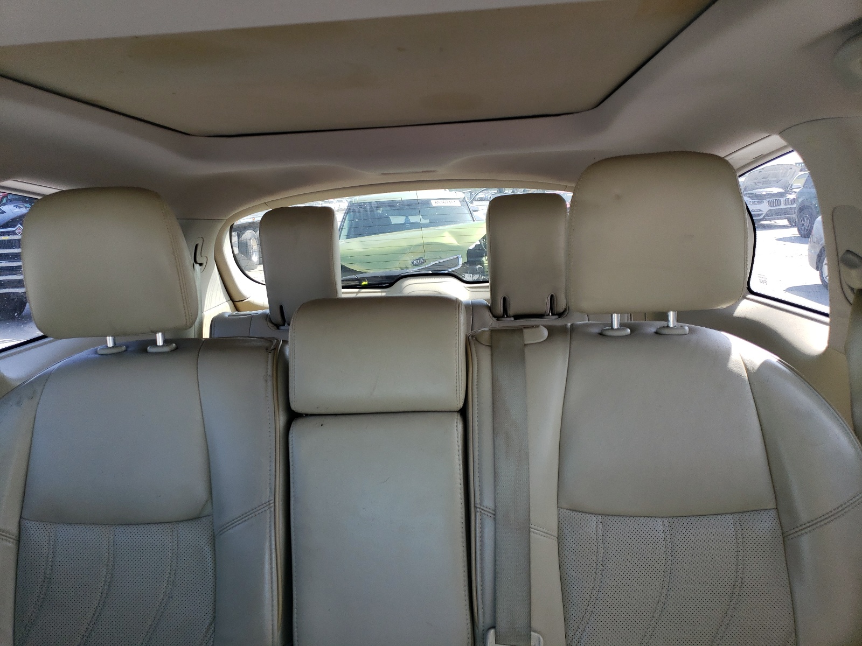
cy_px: 323
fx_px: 647
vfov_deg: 53.1
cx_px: 431
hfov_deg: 67.3
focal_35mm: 26
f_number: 1.5
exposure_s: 1/175
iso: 50
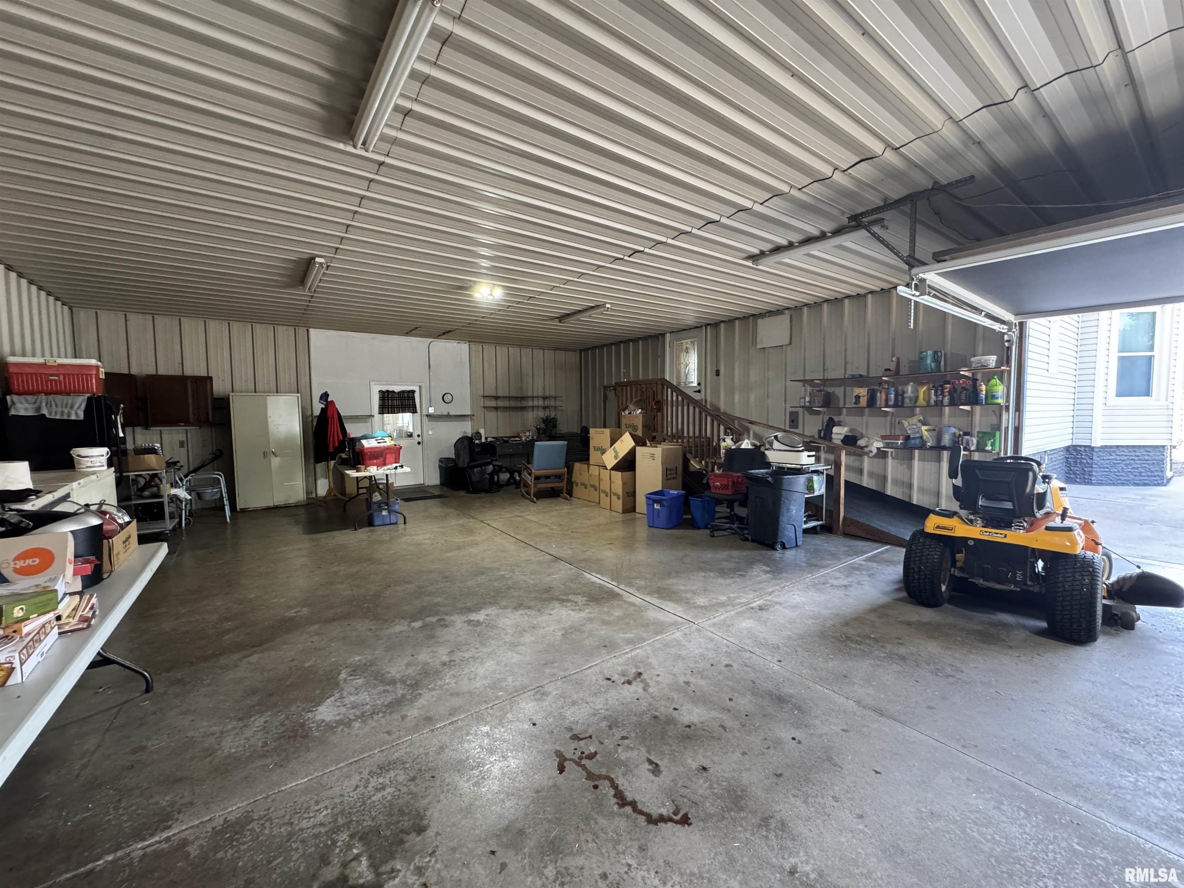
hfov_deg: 102.1
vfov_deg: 85.7
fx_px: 479
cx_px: 592
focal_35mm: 14
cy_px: 444
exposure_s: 1/78
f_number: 2.2
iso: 320
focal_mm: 2.22
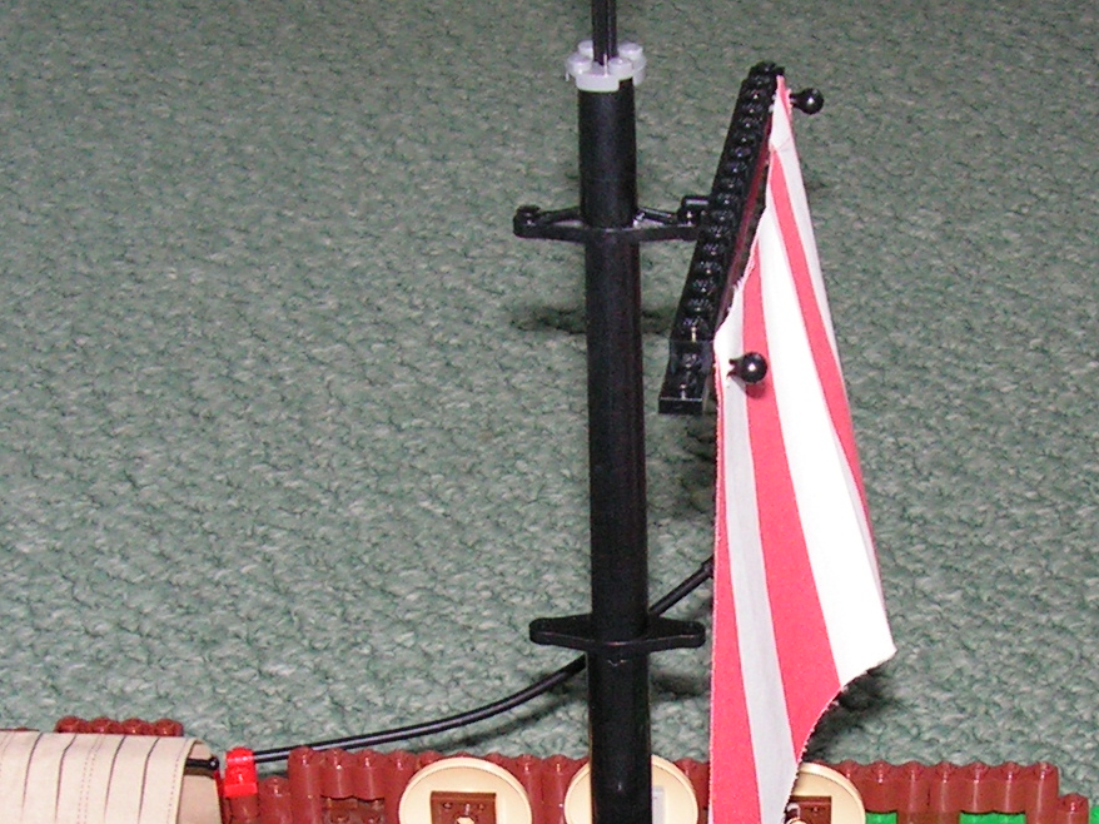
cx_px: 721
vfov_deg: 17.3
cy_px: 743
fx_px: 2666
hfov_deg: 23.2
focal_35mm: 84
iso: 200
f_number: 3.2
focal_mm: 6
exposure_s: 1/40
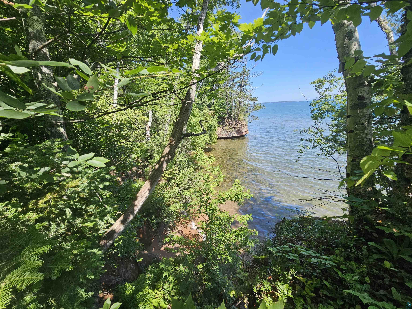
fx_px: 155
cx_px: 206
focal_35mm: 13
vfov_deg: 89.9
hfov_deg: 106.2
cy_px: 154
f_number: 2.2
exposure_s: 1/638
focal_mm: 2.2
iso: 50
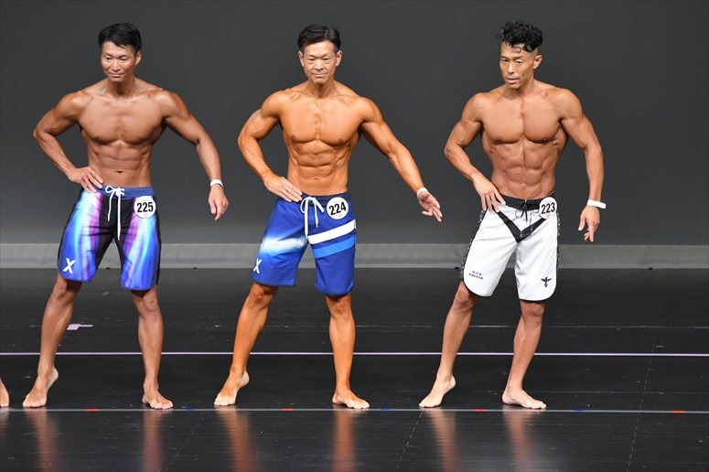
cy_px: 236
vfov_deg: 4.4
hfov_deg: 6.5
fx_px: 6201
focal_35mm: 315
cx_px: 354
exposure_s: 1/400
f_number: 5.6
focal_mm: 210
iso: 4000
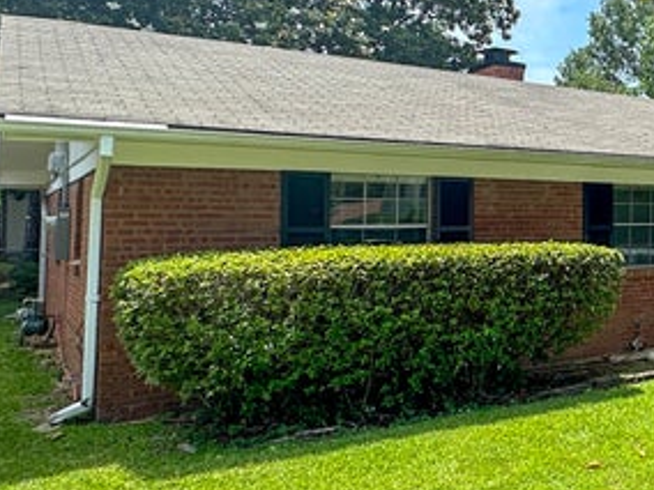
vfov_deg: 34.2
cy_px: 186
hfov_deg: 35.7
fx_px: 794
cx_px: 775
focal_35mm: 42
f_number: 2.2
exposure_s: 1/553
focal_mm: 2.22
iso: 40
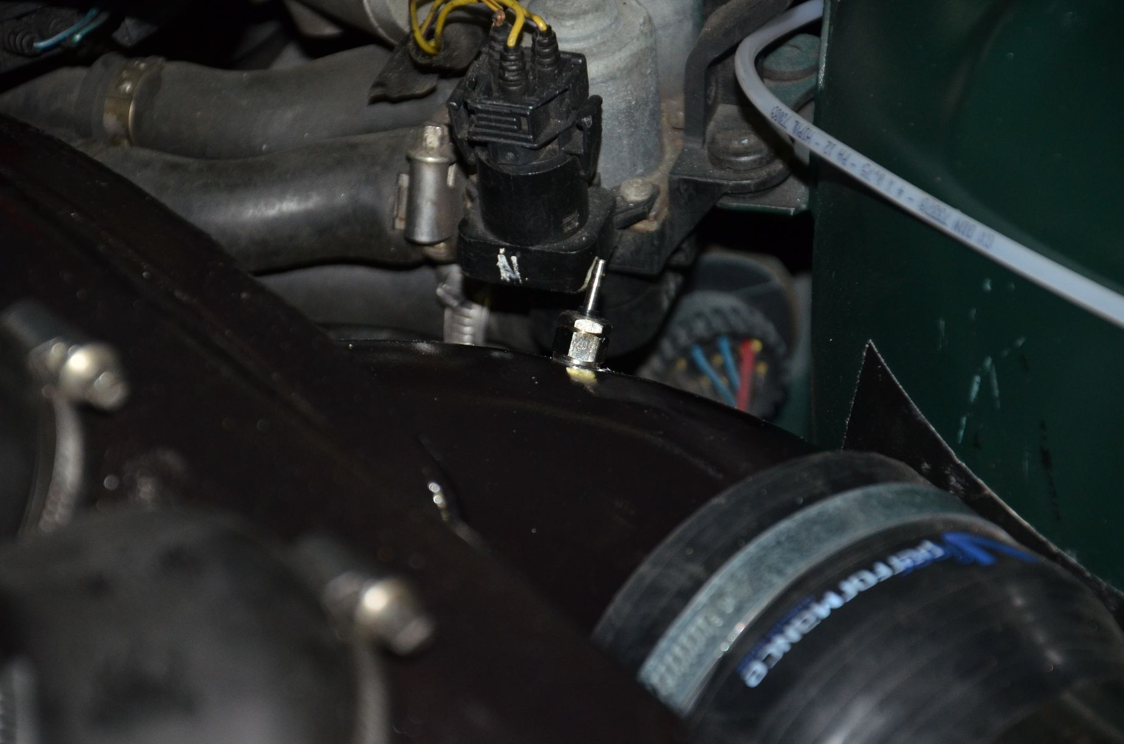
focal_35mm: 158
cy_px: 372
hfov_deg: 13.1
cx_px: 562
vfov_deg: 8.7
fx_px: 4907
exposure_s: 1/60
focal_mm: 105
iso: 800
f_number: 5.6
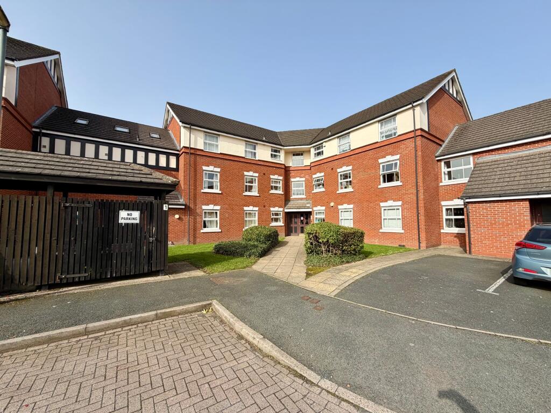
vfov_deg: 85.7
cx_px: 276
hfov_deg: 102.1
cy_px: 206
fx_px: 223
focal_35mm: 14
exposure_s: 1/770
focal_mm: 2.22
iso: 25
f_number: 2.2
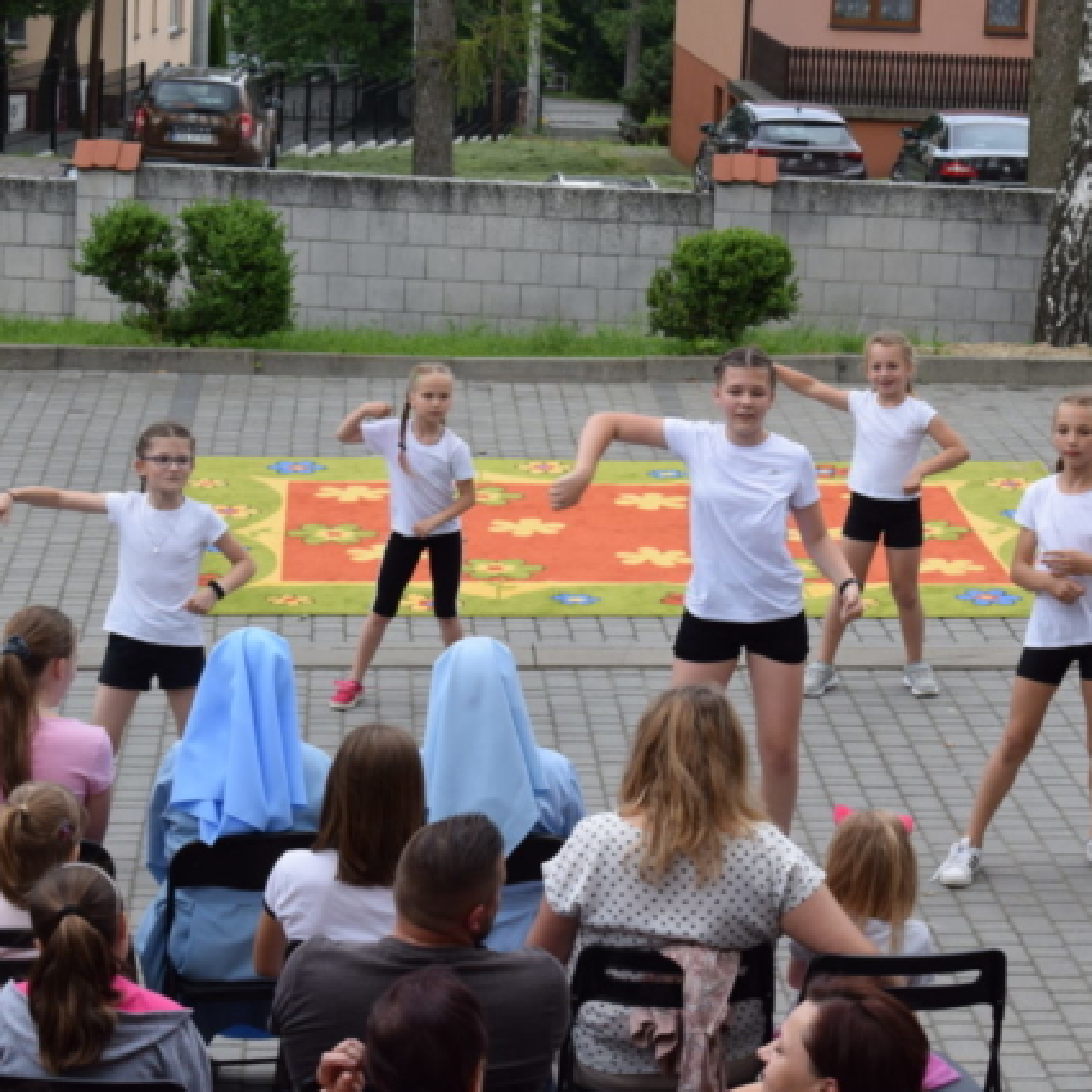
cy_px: 546
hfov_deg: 16.4
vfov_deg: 16.5
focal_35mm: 106
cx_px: 717
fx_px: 3770
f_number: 8
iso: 320
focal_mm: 55
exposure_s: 1/250
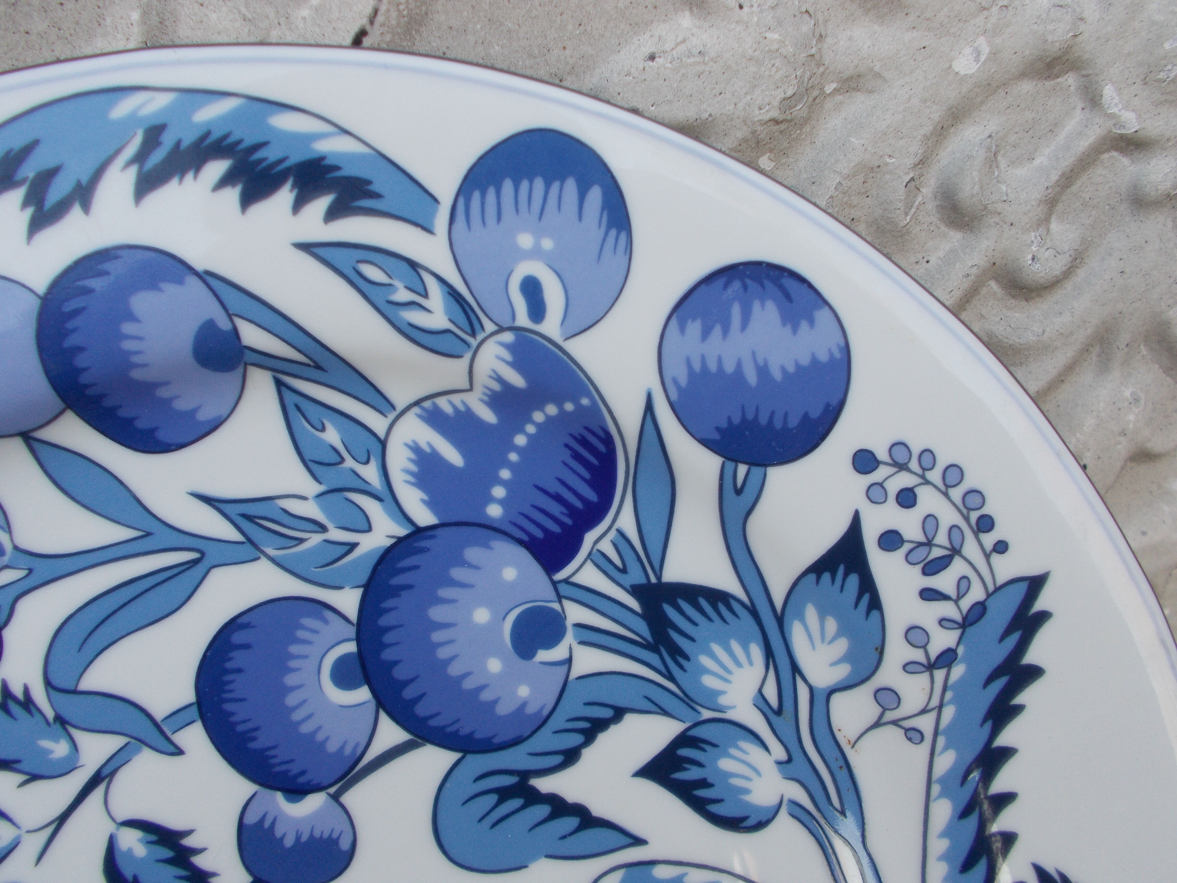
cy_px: 442
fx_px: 1020
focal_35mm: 30
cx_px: 588
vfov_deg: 46.8
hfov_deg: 60.0
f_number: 3.4
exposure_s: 1/80
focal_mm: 5.3
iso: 80
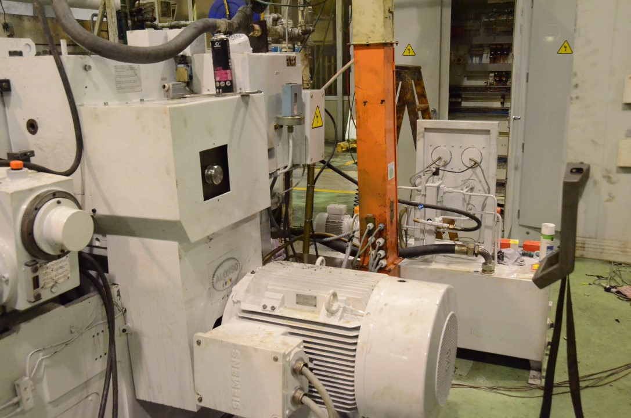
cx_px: 316
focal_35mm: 33
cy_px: 209
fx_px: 577
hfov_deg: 57.3
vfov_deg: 39.8
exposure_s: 1/125
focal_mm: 22
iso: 6400
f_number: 5.6
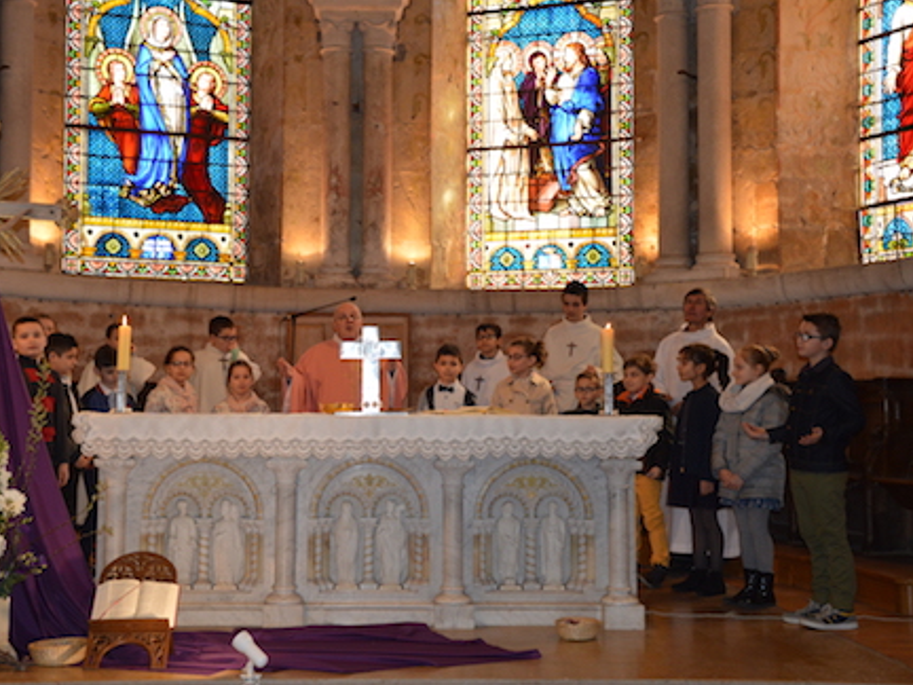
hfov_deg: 38.1
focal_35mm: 50
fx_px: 1319
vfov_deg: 29.1
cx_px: 402
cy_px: 336
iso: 560
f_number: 4.2
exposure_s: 1/60
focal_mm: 30
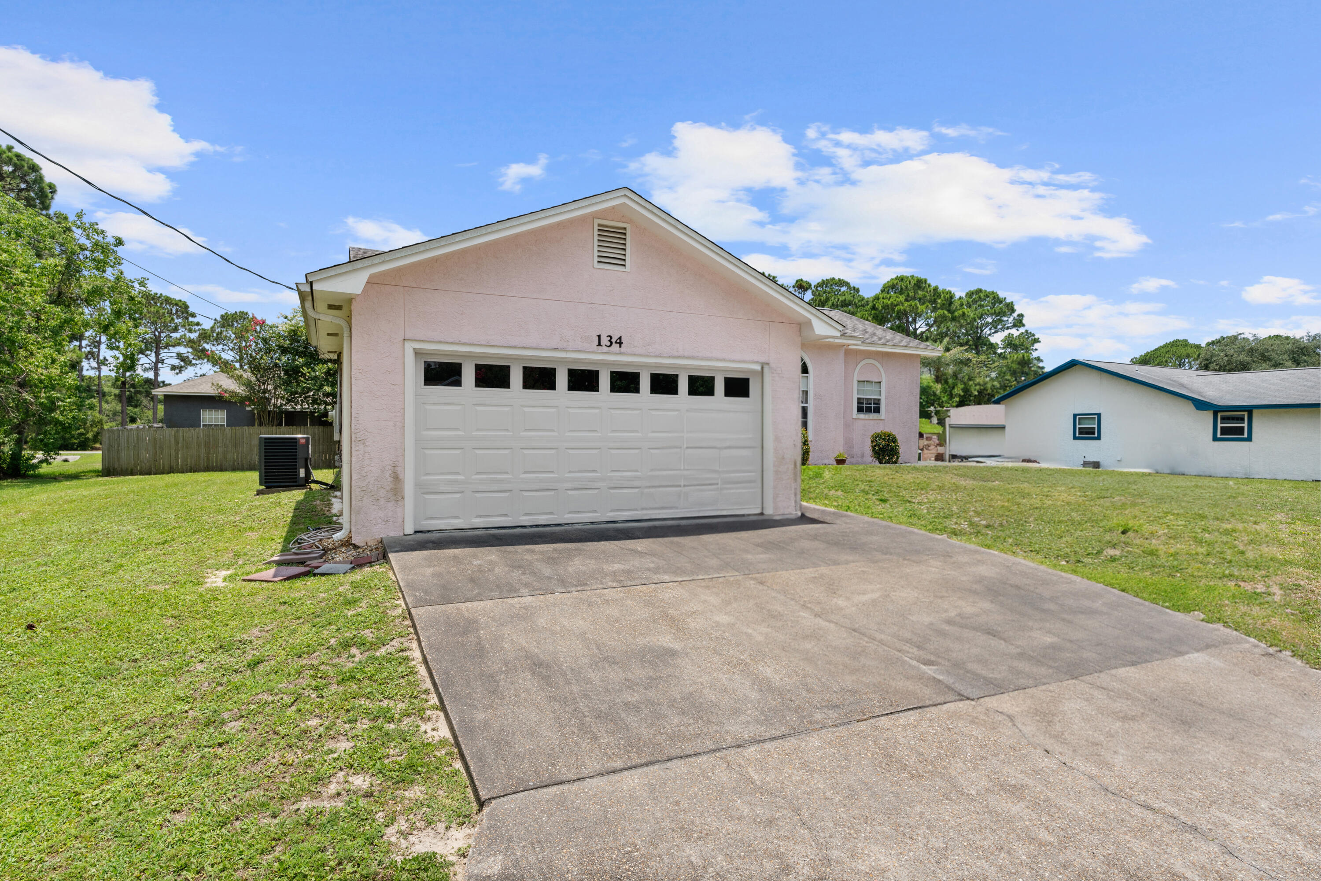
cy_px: 440
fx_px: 679
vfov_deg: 66.0
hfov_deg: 88.4
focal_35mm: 18
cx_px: 660
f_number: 8
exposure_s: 1/320
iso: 320
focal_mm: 18.5
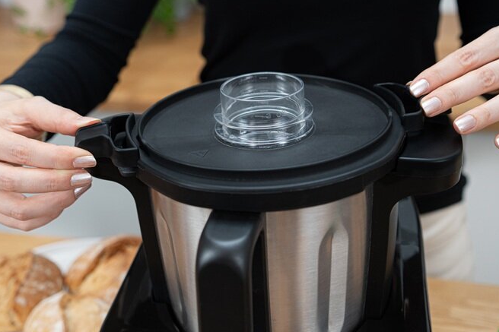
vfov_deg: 22.2
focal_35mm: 61
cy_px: 153
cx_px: 218
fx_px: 845
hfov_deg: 32.9
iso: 320
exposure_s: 1/100
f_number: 3.2
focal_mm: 40
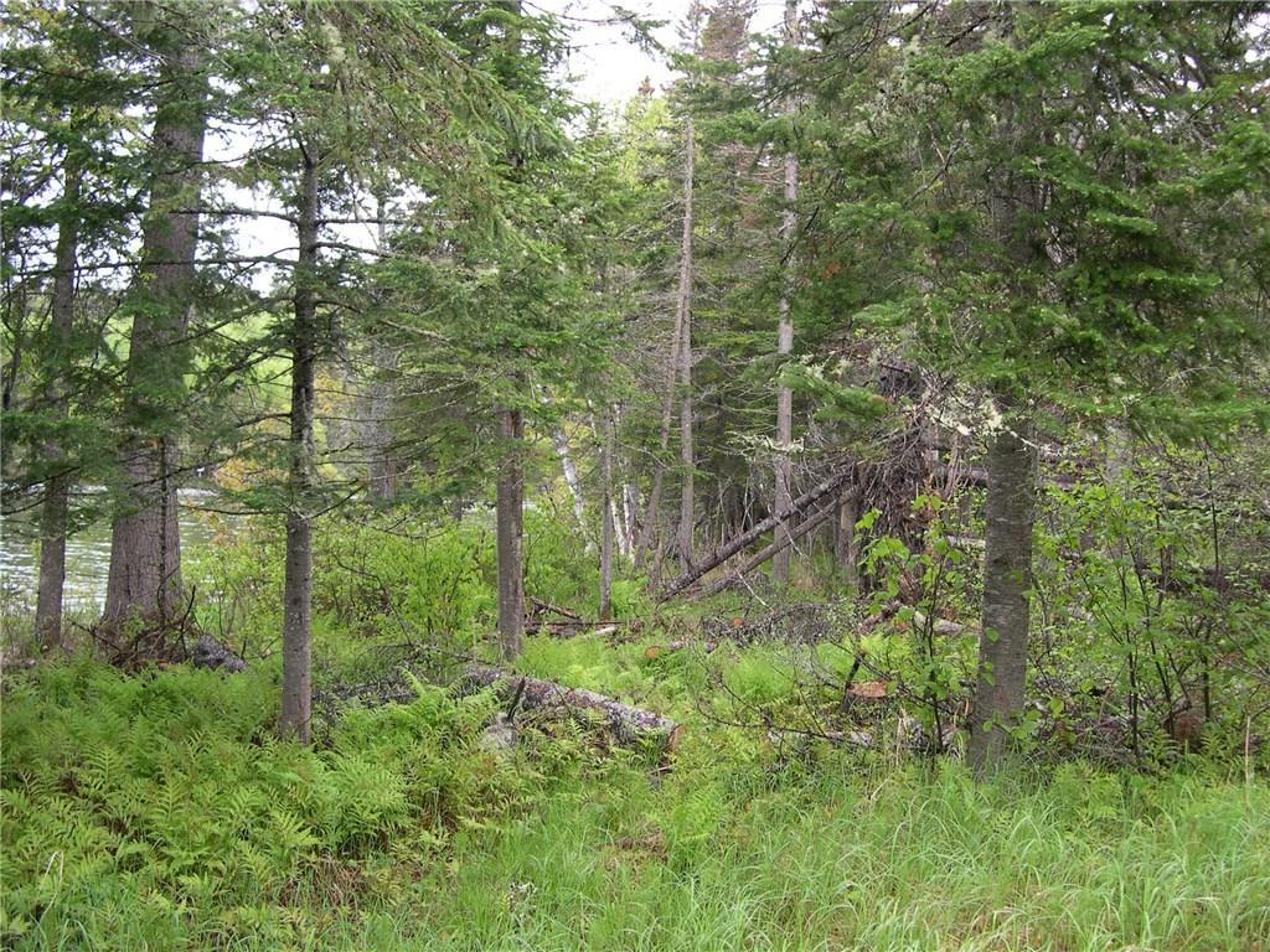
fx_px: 1394
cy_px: 476
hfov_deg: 49.0
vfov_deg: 37.7
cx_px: 635
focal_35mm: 38
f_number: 2.8
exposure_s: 1/99.2
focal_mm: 8
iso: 100
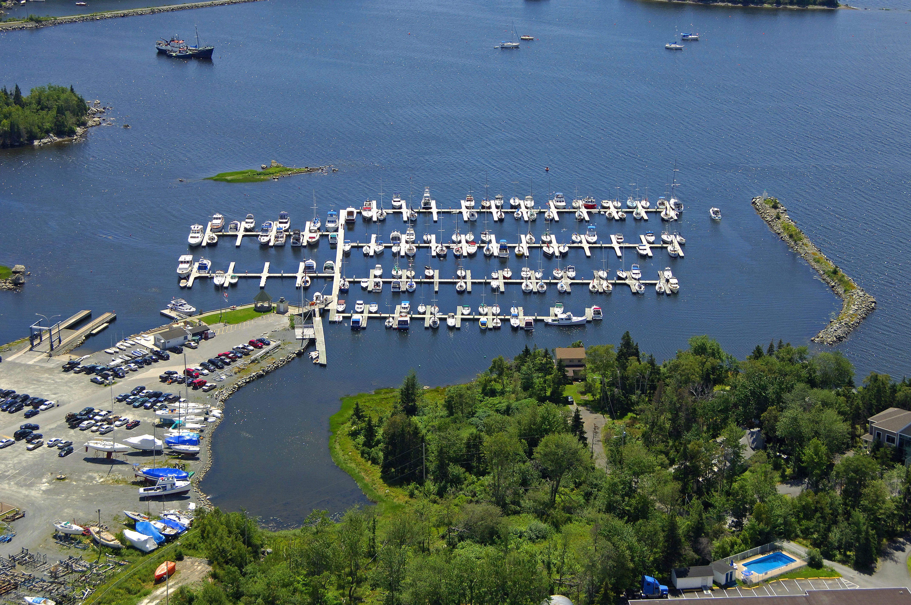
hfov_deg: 29.9
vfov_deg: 20.1
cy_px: 302
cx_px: 456
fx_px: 1706
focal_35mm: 68
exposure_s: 1/1000
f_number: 6.7
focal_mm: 45
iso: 400
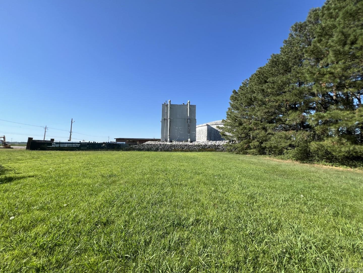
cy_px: 136
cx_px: 182
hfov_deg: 106.2
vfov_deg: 89.9
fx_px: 136
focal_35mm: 13
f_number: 1.8
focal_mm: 1.57
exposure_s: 1/1449
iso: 32
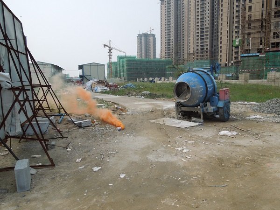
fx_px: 202
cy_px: 105
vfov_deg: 54.9
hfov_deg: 69.4
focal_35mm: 25
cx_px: 140
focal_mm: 4.5
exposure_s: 1/1000
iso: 100
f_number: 3.3
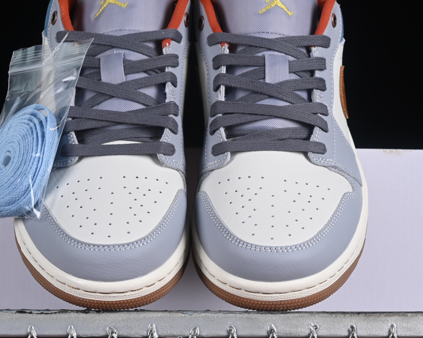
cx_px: 201
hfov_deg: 16.4
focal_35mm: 117
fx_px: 1465
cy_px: 167
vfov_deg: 13.2
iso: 160
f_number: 8
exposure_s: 1/80
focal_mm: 50
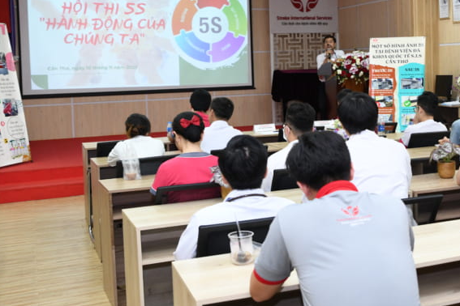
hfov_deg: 33.9
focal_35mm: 56
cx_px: 407
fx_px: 715
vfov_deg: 24.0
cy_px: 87
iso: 1250
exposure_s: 1/60
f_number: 4
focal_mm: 31
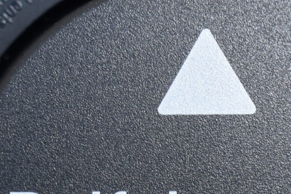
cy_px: 187
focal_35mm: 215
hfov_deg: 9.6
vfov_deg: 6.4
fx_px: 1737
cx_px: 225
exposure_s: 1/60
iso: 640
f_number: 5.6
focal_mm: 32
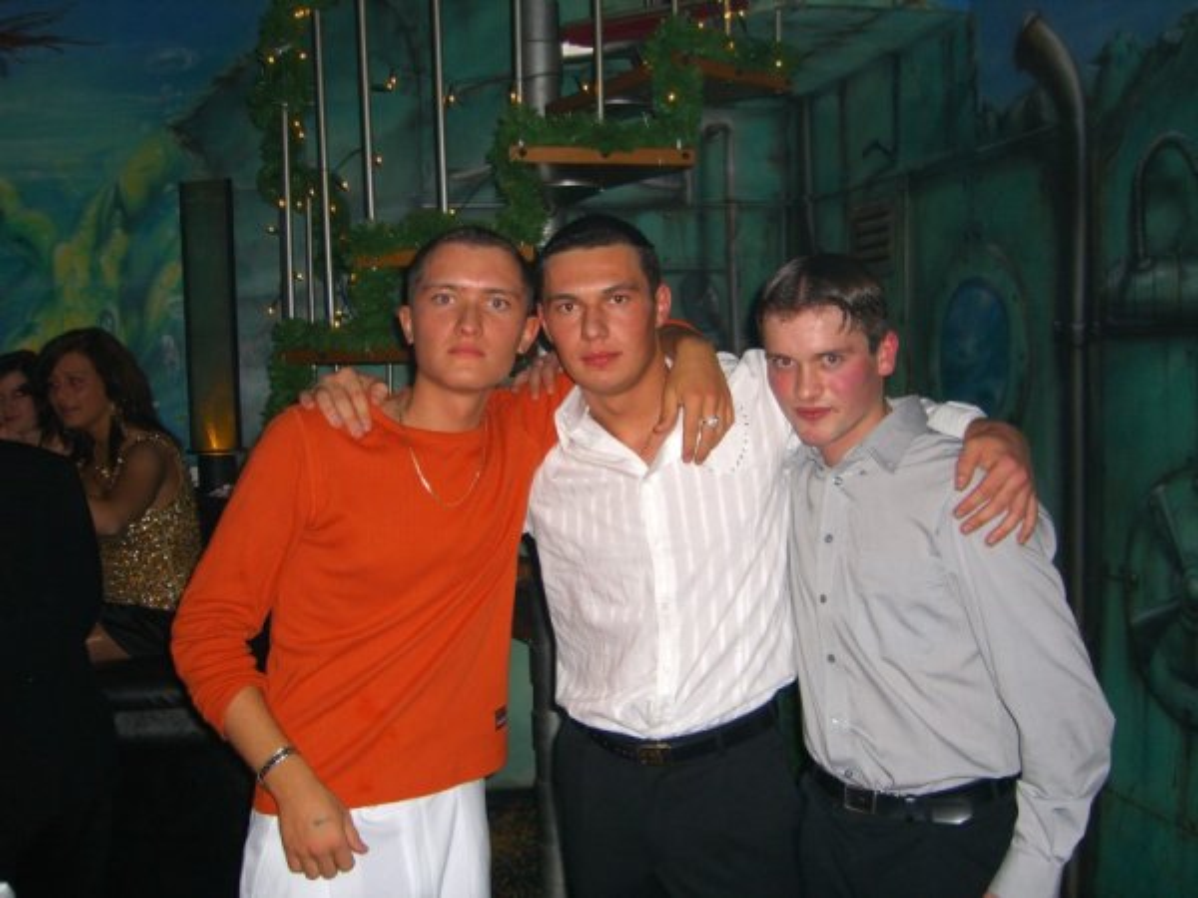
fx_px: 1315
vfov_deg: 37.7
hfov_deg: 49.0
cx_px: 599
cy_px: 449
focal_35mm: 38
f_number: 2.8
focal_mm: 7.9
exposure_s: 1/60
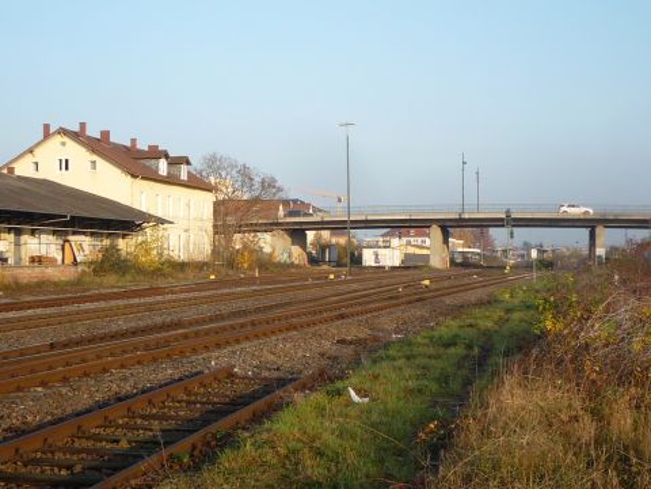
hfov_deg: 33.8
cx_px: 326
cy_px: 244
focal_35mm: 57
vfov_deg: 25.7
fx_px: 1072
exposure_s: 1/320
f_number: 4
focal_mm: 5.8
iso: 100
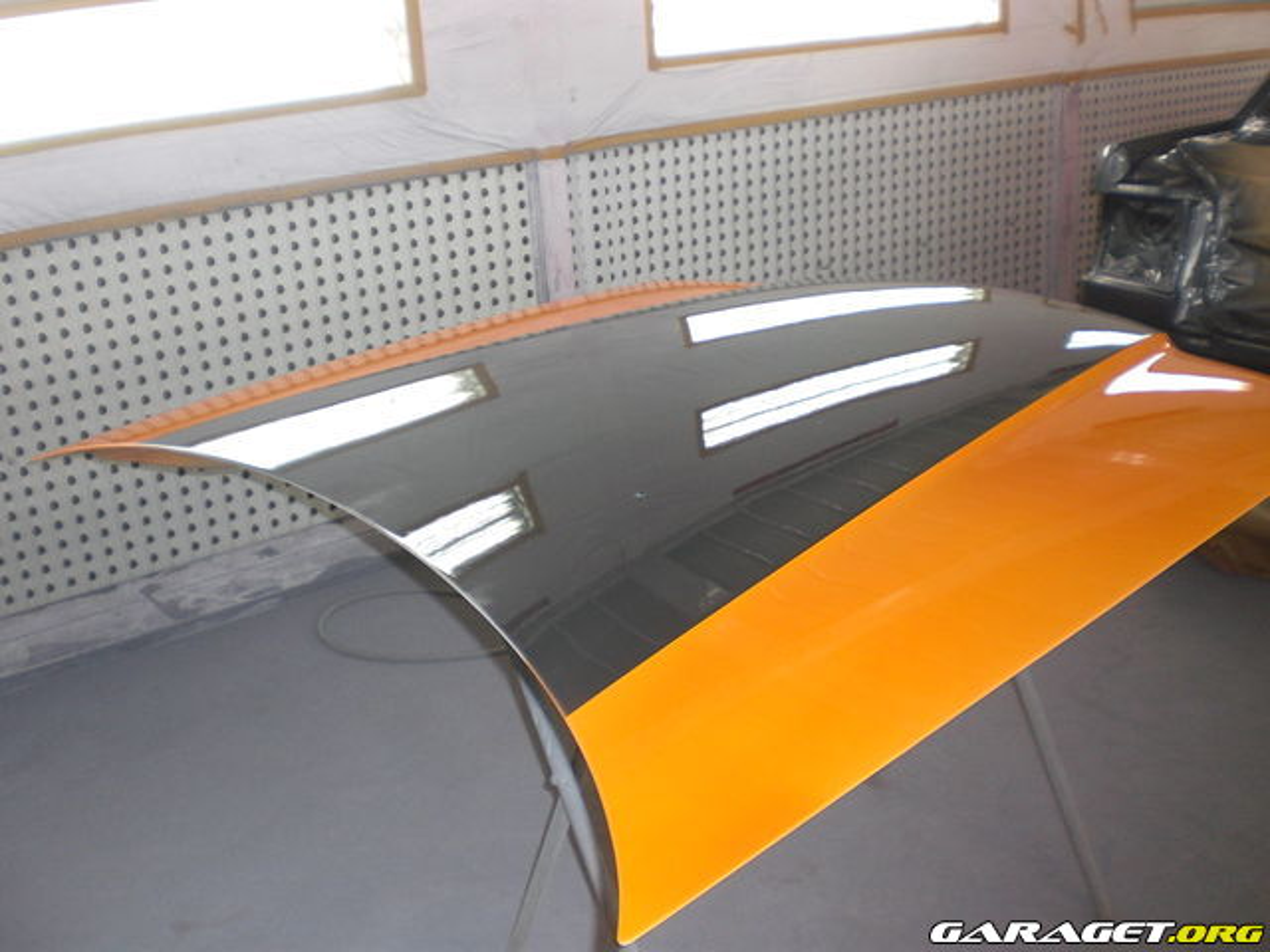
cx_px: 635
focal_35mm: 36
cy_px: 476
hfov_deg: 51.4
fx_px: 1321
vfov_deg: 39.7
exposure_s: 1/125
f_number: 3.1
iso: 200
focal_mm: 6.3
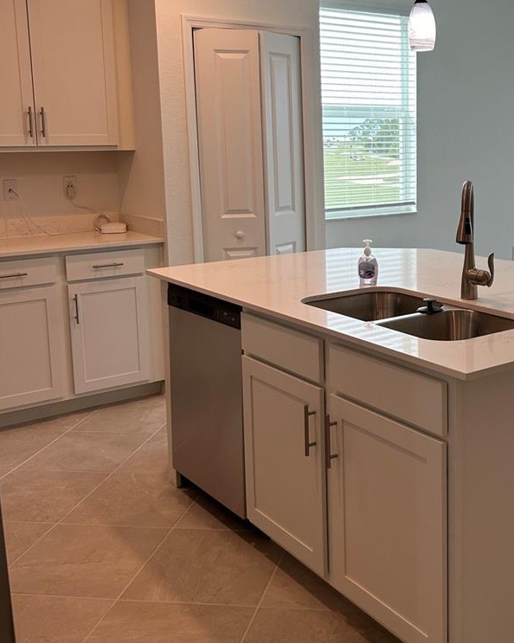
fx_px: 780
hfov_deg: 35.7
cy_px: 247
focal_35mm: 41
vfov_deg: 44.5
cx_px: 386
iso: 40
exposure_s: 1/159
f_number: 1.5
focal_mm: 5.7
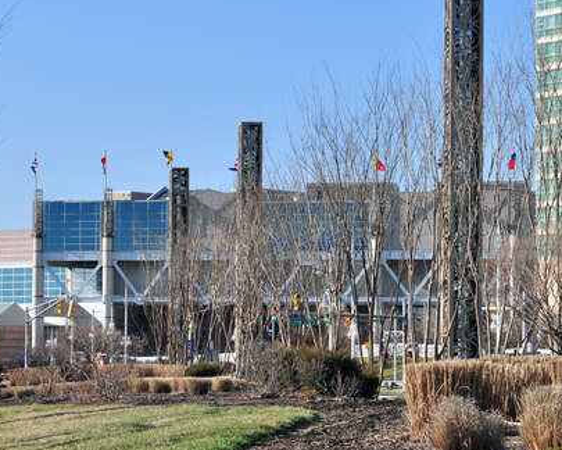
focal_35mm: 139
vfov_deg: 11.1
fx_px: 2312
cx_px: 479
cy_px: 251
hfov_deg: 13.8
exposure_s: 1/400
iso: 200
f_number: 10
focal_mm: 50
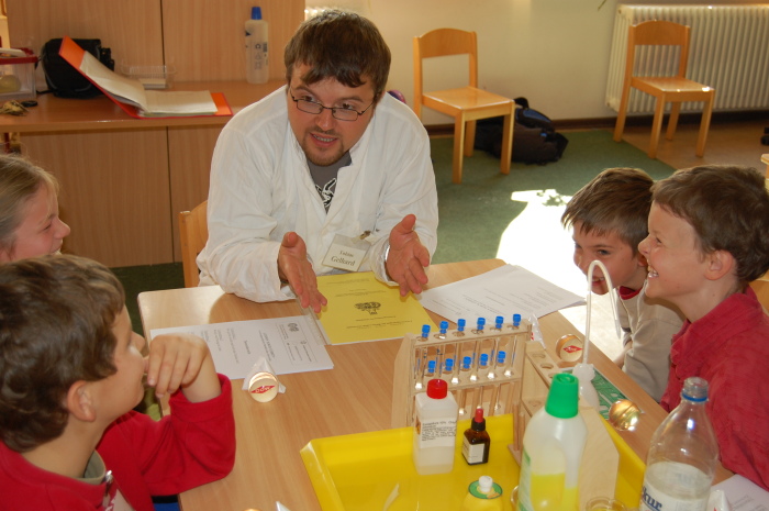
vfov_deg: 28.9
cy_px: 256
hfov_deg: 42.4
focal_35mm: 46
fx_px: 992
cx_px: 384
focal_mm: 31
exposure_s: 1/125
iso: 400
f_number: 4.5
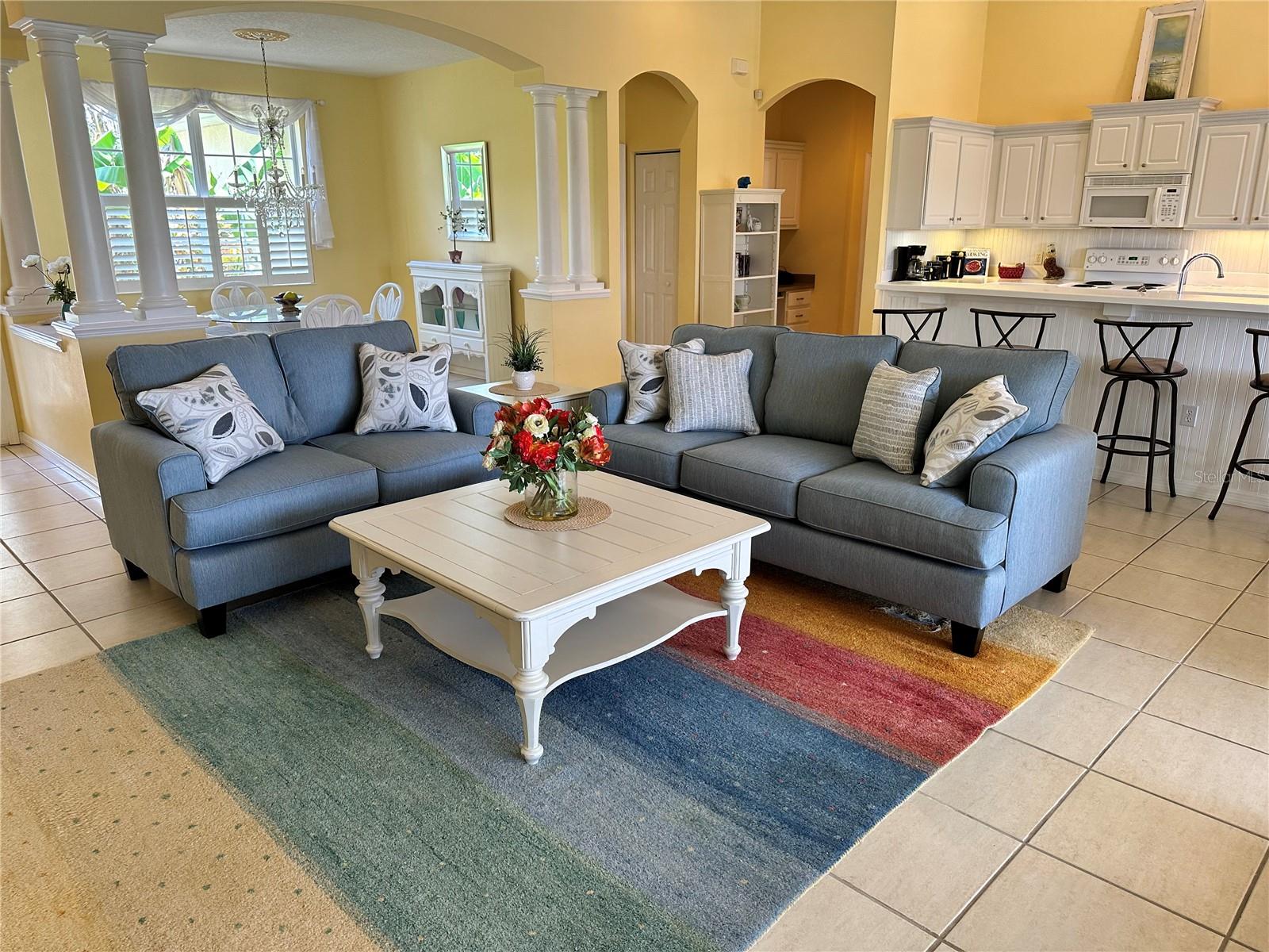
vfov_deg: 56.8
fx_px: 880
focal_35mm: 24
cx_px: 634
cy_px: 476
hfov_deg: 71.6
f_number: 1.78
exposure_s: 1/120
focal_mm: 6.86
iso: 160
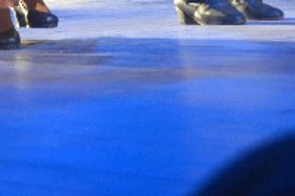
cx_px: 100
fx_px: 1425
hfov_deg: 11.8
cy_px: -285
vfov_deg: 7.3
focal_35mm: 174
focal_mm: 34
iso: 5000
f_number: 4
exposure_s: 1/160
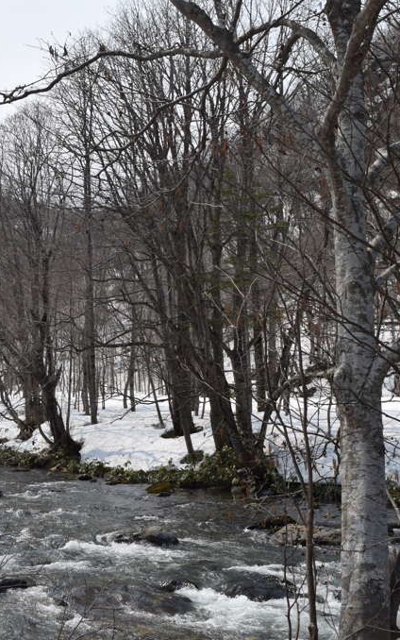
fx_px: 1046
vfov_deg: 34.0
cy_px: 320
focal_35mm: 60
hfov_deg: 20.7
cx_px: -36
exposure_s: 1/500
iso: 200
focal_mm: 26
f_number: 11
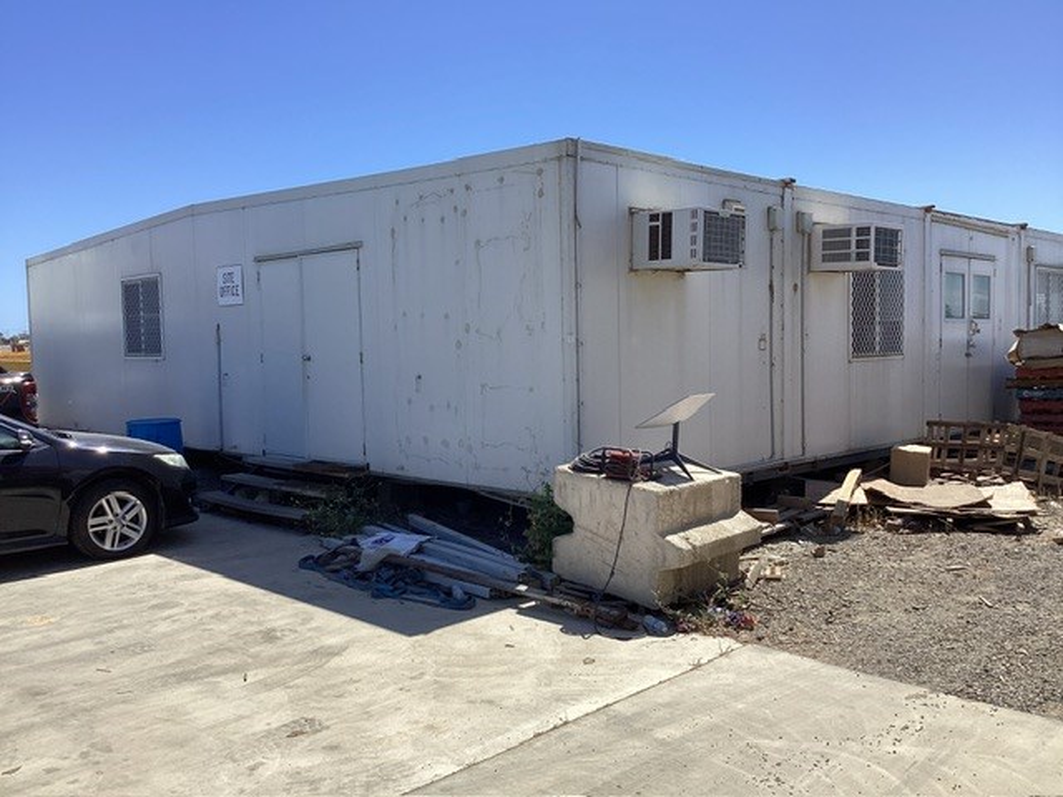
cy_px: 398
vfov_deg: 45.4
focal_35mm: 31
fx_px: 952
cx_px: 532
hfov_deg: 58.4
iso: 25
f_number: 2.4
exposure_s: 1/1481
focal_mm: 3.3
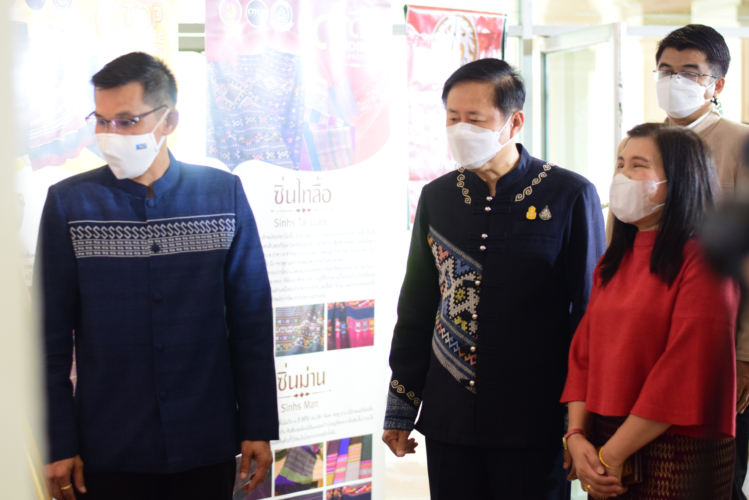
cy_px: 250
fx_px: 1561
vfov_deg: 18.2
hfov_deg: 27.0
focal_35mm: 75
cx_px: 374
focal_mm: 50
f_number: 2.5
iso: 1250
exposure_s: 1/160
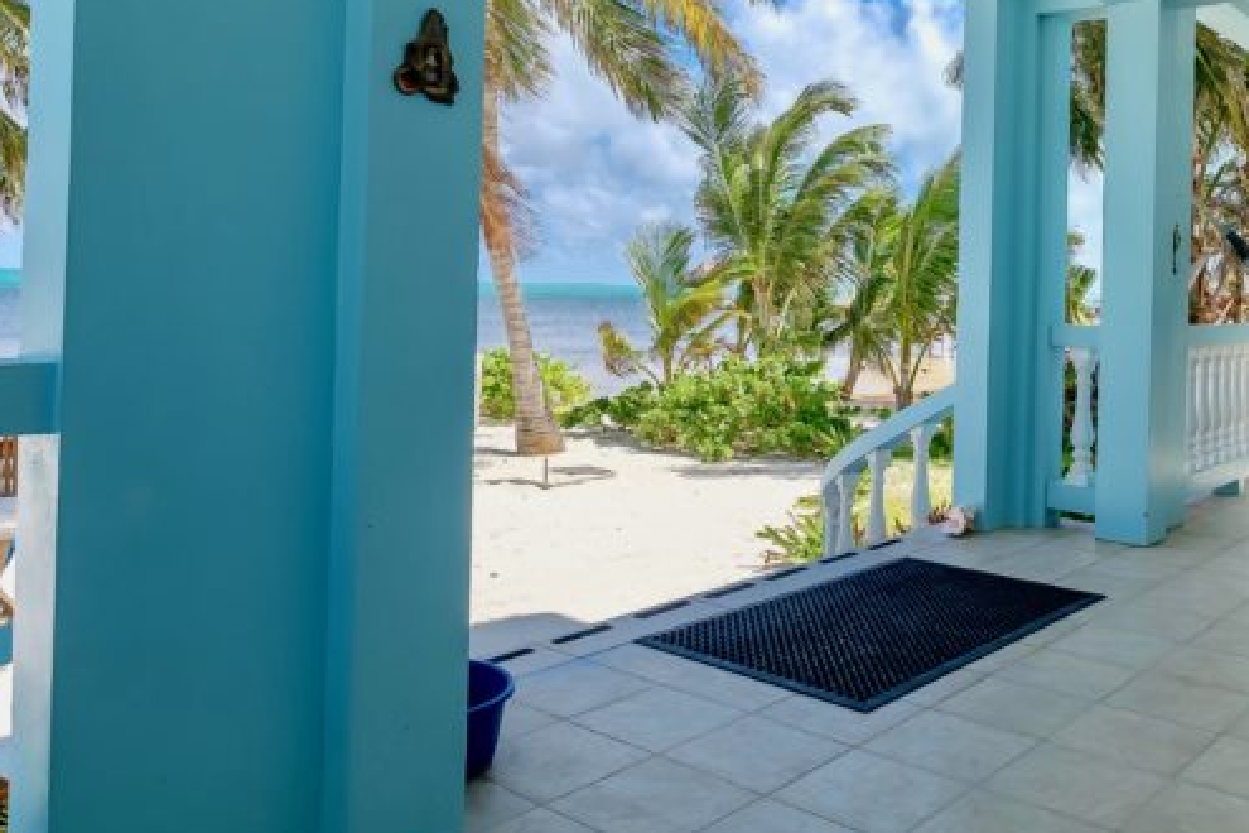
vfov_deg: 41.8
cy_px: 279
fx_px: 1075
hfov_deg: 58.6
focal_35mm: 31
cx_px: 853
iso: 200
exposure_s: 1/3000
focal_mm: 10
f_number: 5.6
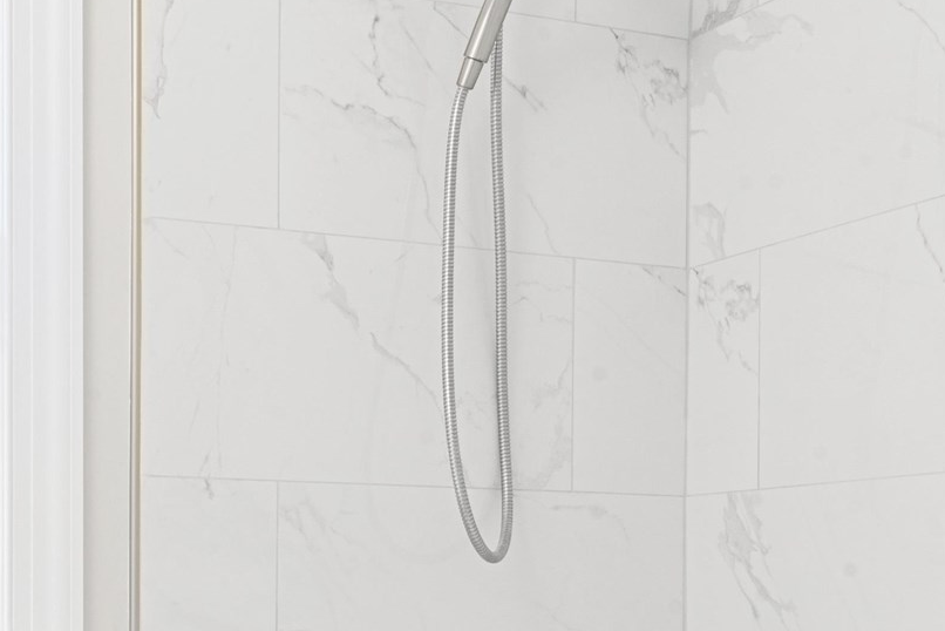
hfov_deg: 31.0
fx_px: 1602
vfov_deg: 21.8
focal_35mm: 61
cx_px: 52
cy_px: 566
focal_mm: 16
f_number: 16
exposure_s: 1/1.67
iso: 320
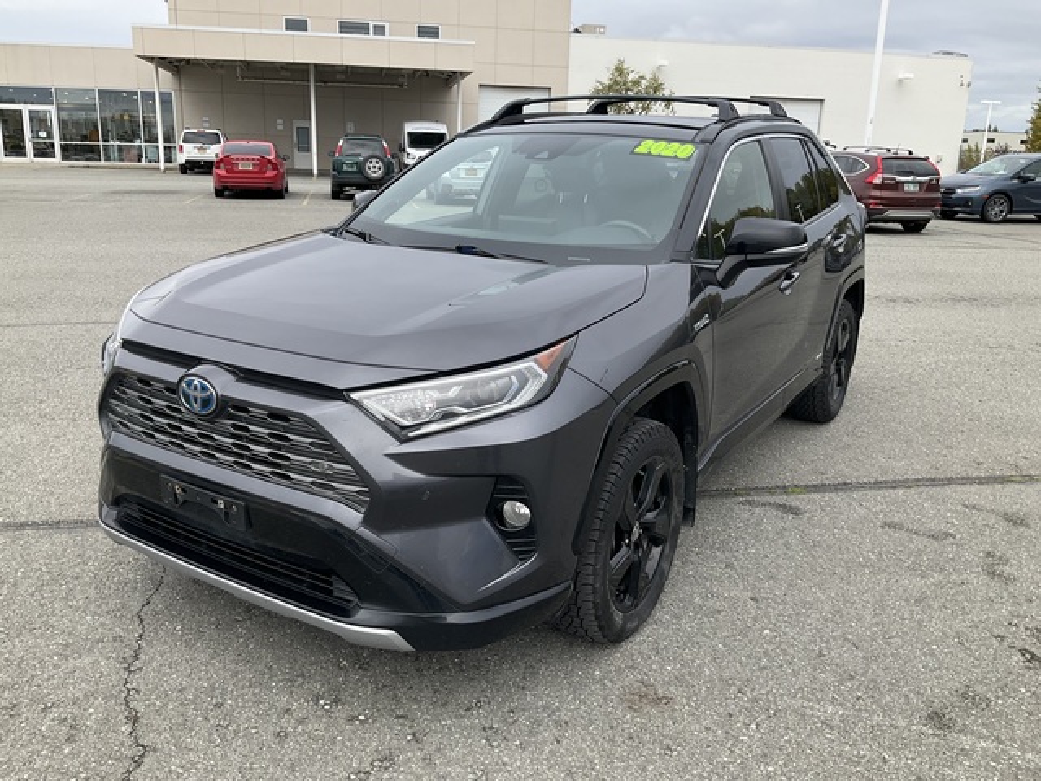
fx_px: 872
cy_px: 390
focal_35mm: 29
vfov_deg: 48.2
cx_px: 520
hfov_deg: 61.7
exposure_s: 1/465
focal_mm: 3
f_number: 1.8
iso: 25
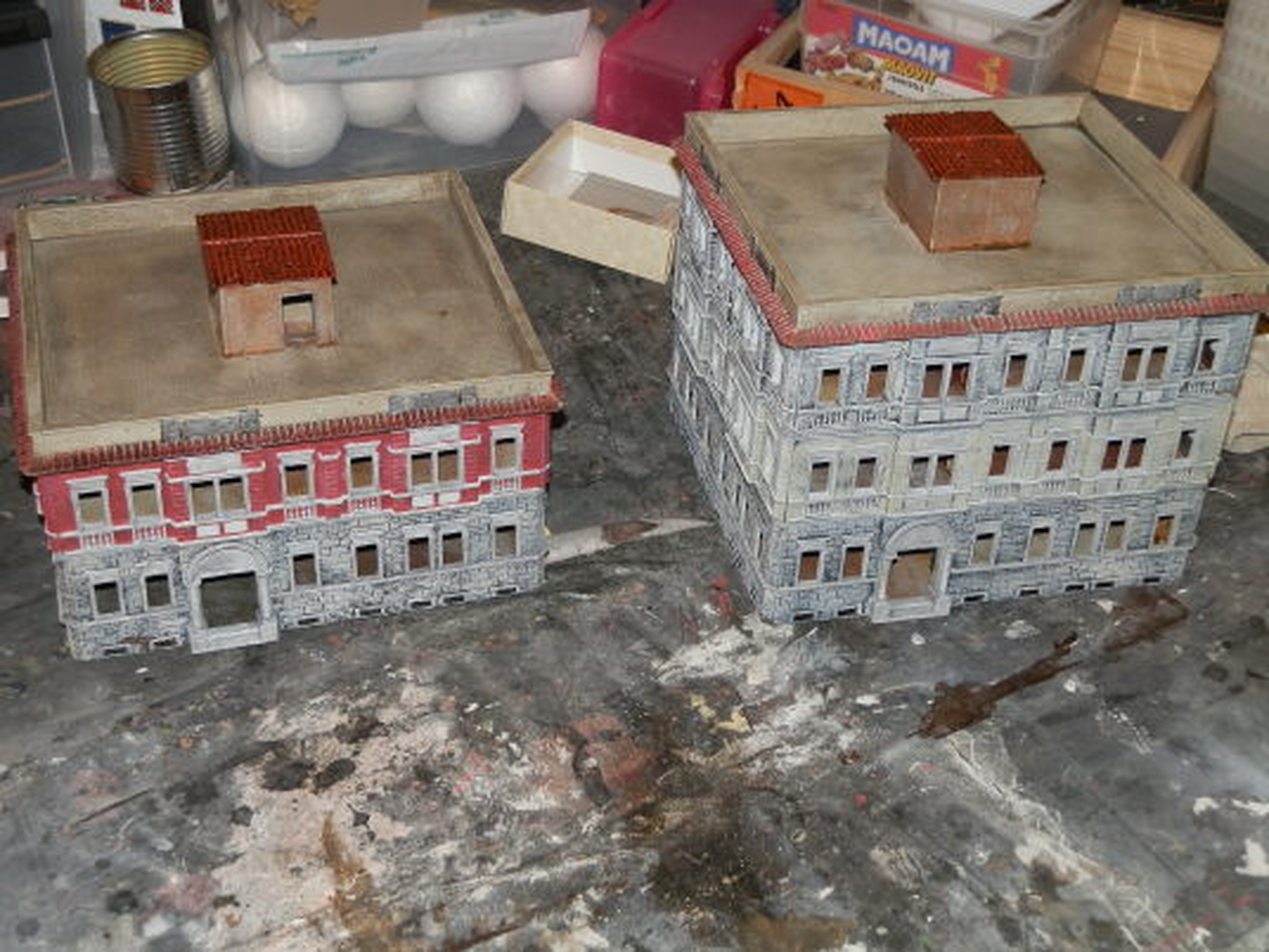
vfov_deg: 30.9
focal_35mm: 47
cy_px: 476
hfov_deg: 40.4
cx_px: 634
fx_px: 1723
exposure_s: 1/80
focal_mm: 8.51
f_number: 3.5
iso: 100
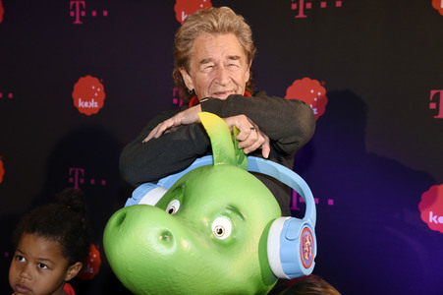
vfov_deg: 23.3
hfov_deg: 34.5
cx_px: 222
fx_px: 713
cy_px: 148
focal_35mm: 58
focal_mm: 58
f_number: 6.3
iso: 1600
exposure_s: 1/125
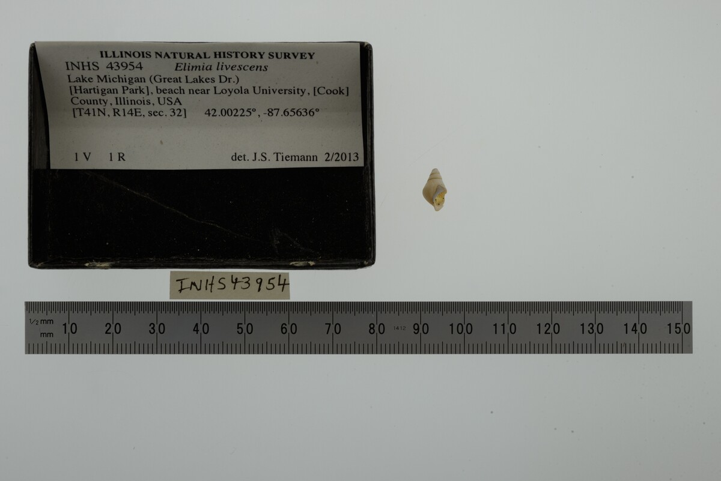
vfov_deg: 22.6
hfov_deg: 33.4
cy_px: 240
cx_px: 360
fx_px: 1202
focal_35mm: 60
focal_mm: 60
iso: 100
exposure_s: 1/30
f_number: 20
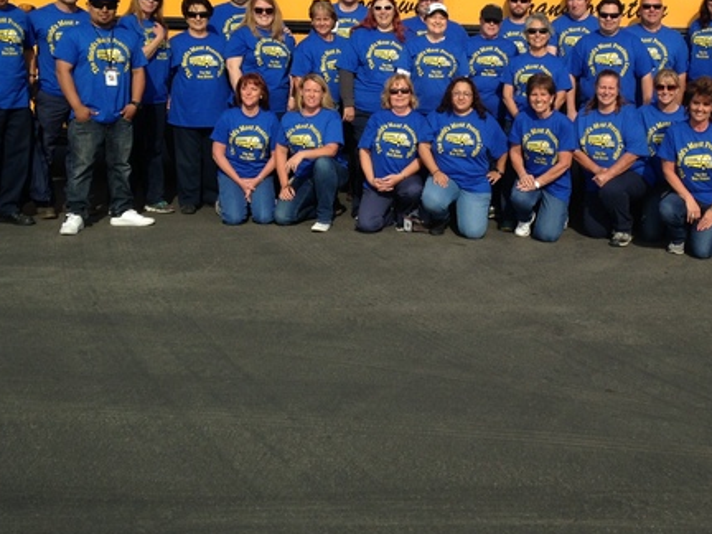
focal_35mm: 55
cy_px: 158
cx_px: 490
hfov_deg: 34.5
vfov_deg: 26.3
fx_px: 1131
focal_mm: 4.12
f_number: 2.4
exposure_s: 1/1695
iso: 50
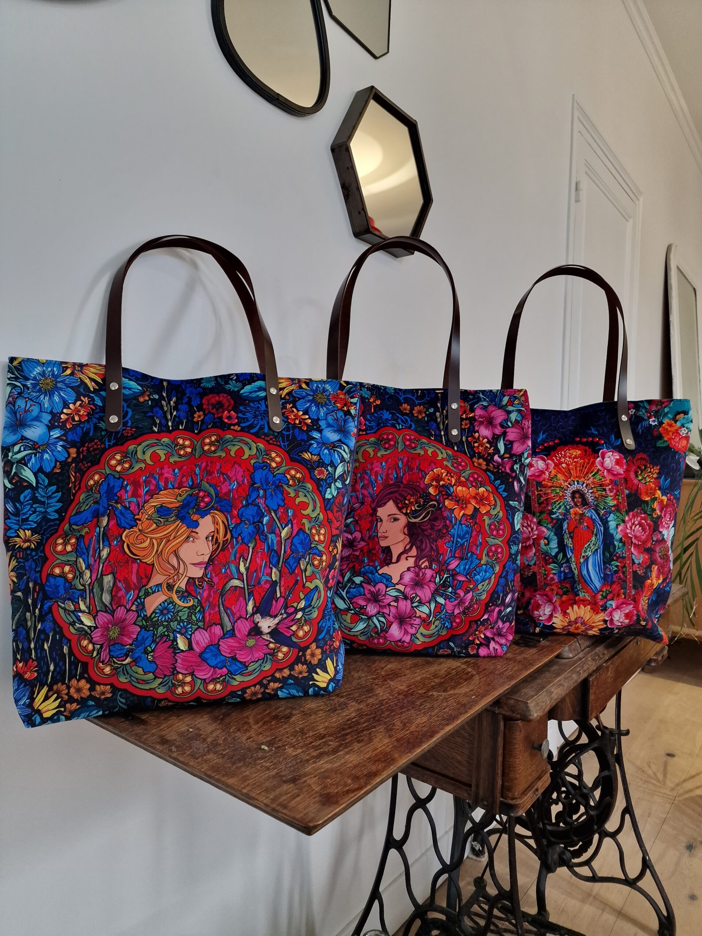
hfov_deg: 58.9
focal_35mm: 23
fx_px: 622
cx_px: 351
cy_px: 468
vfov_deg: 73.9
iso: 640
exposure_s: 1/50
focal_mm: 6.4
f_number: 1.8
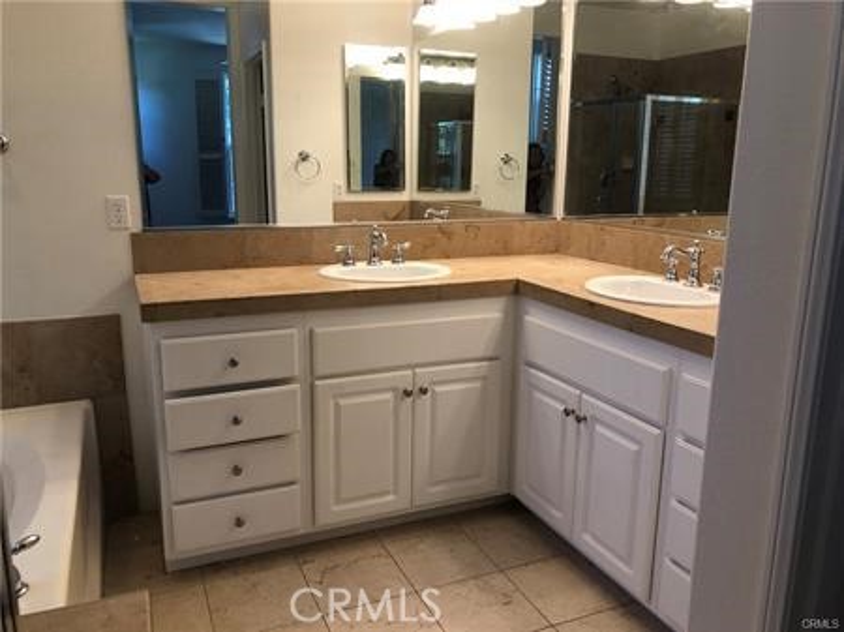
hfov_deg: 63.5
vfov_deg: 49.7
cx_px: 422
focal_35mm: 28
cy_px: 316
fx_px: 682
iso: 25
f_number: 1.8
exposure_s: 1/30
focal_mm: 3.99
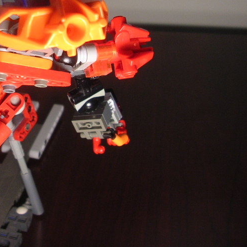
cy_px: 66
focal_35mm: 64
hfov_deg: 26.2
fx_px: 517
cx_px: 35
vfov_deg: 26.6
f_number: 2.8
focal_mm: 5.8
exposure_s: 1/43.8
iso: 50
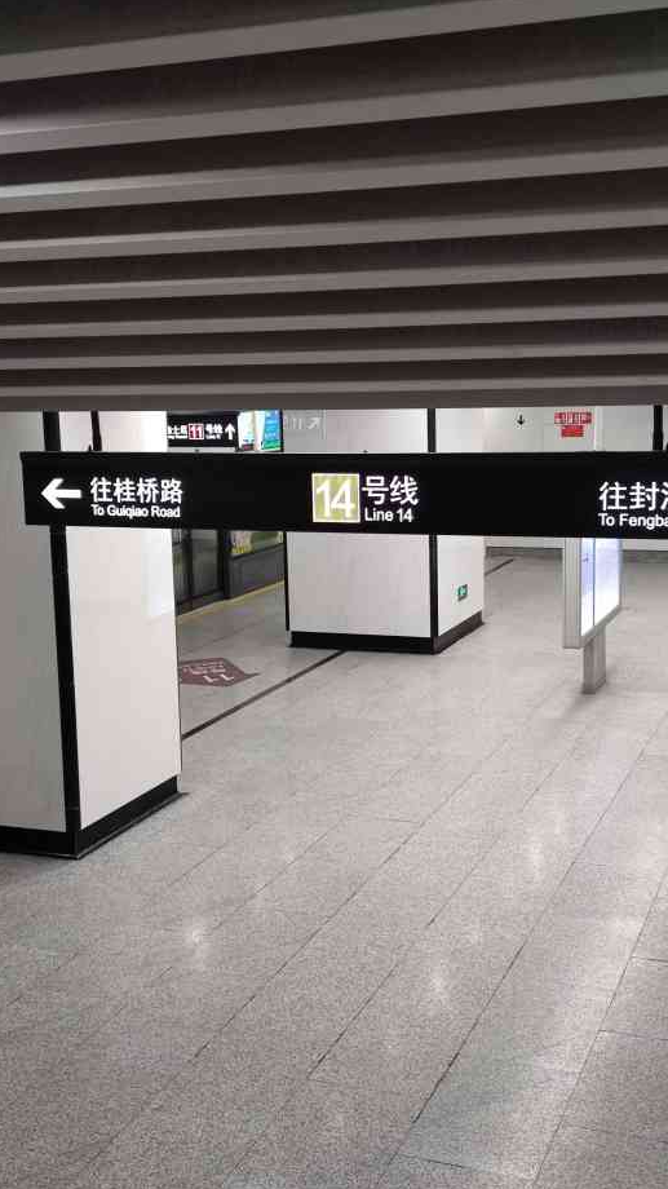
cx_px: 386
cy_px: 598
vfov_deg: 48.4
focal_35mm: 42
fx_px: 1324
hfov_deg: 28.3
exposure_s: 1/100
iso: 278
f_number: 1.69
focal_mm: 6.72
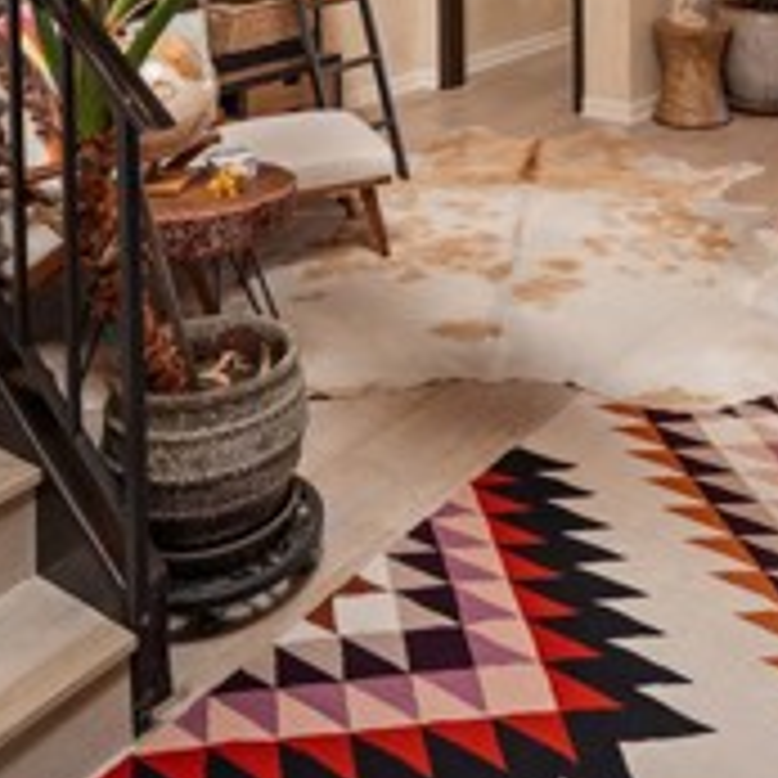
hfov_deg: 37.4
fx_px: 1119
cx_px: 585
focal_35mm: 44
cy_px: -139
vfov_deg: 32.2
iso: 100
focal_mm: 14
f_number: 8
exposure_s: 1/3
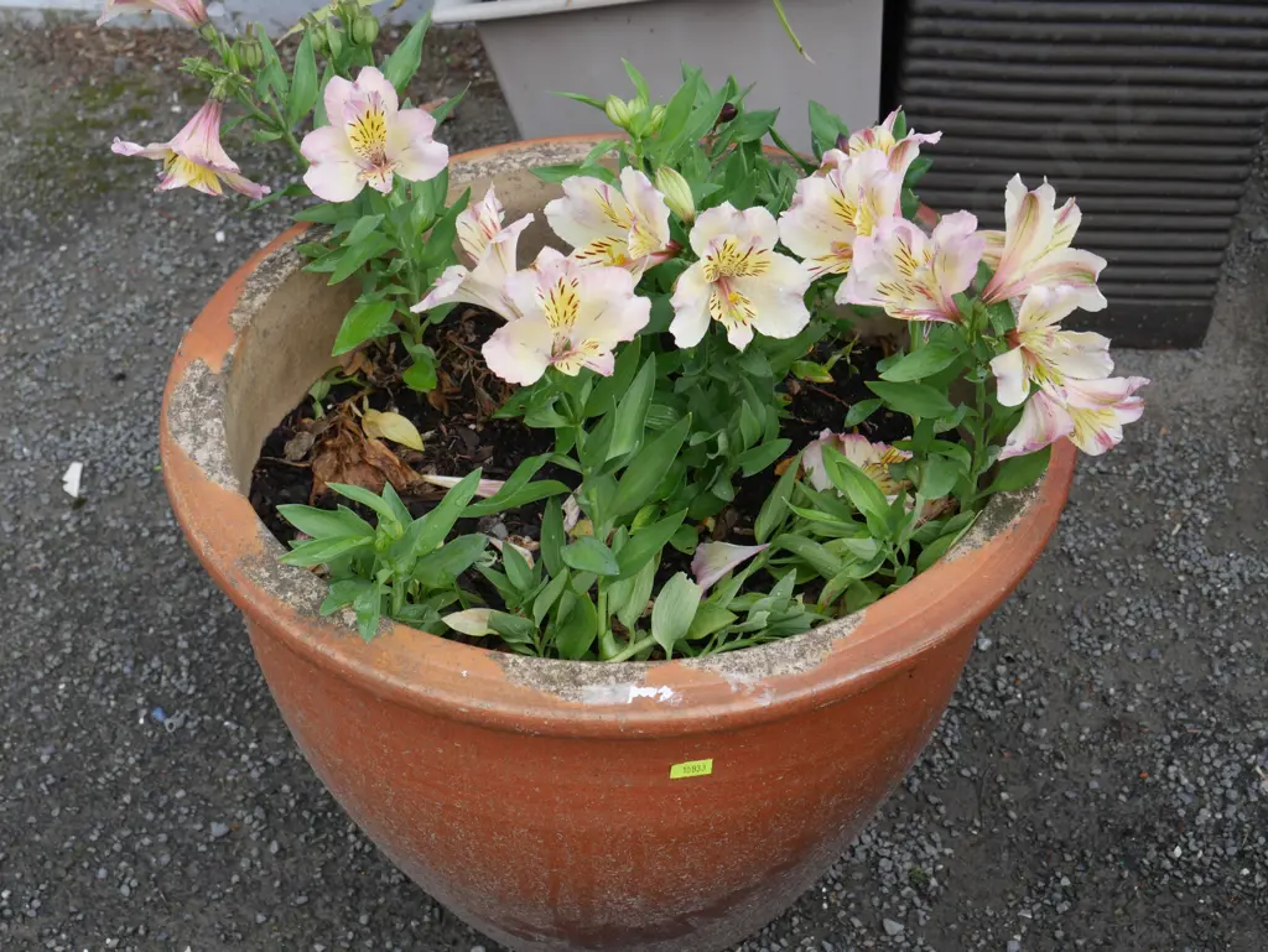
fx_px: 1832
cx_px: 634
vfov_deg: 29.1
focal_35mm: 50
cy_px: 476
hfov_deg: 38.2
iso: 200
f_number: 6.3
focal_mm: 25
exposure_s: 1/160
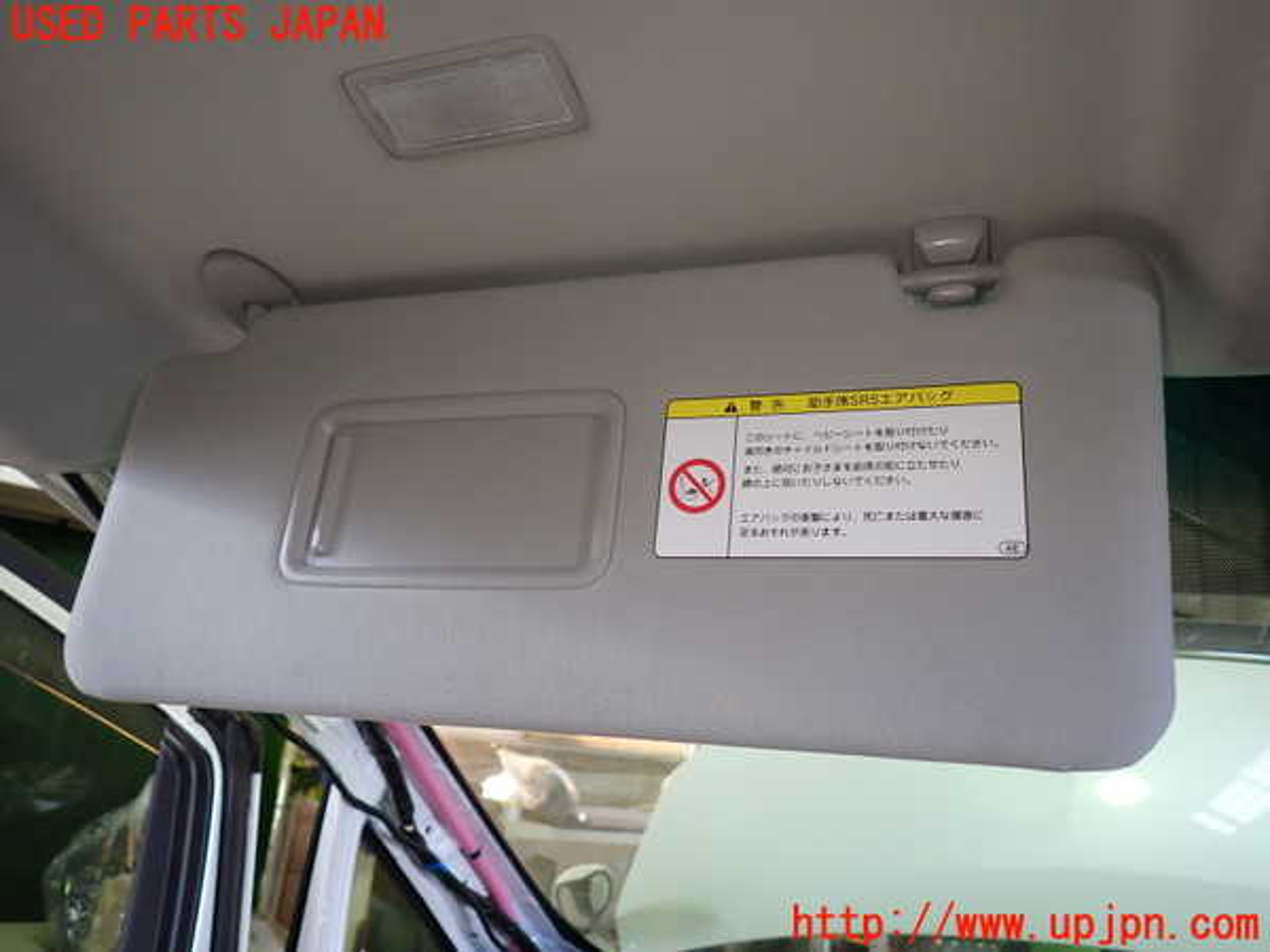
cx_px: 635
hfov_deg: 69.4
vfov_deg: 54.9
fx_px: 917
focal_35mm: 25
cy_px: 476
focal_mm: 4.5
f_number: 2
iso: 200
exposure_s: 1/40
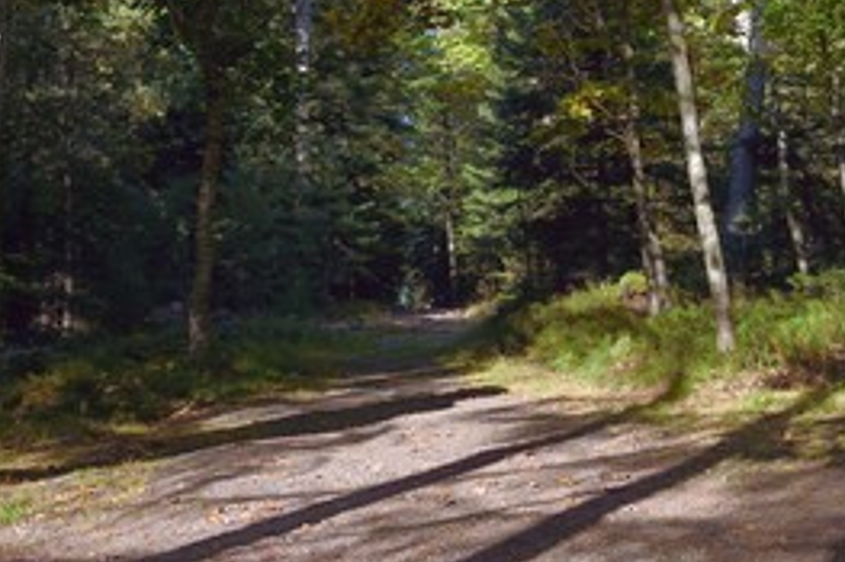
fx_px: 1501
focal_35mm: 64
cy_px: 202
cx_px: 255
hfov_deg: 31.1
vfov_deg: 21.2
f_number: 7.1
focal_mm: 40
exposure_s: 1/1600
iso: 800
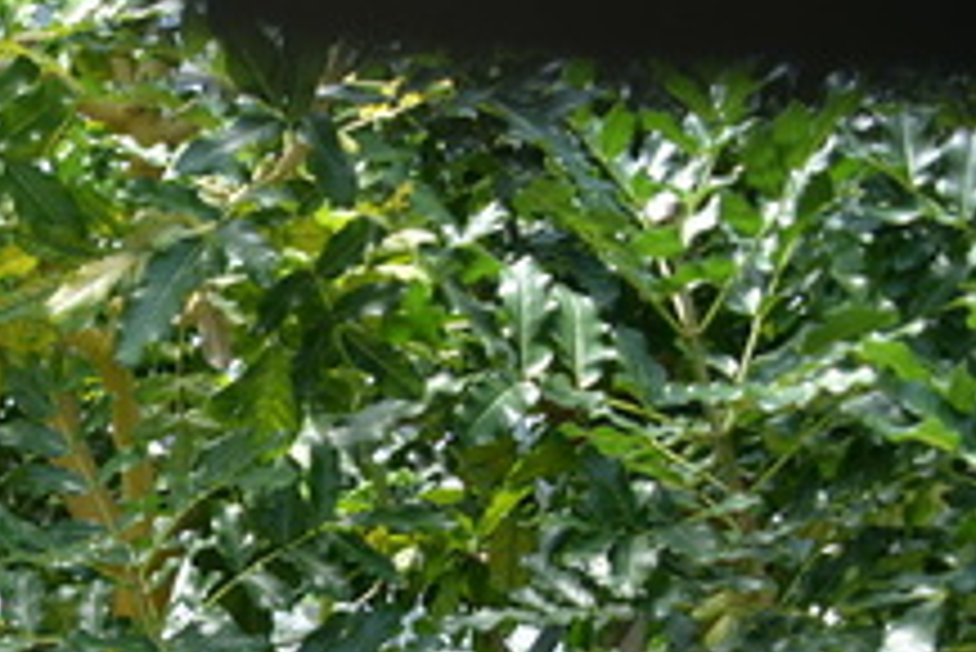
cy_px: 1165
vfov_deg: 12.3
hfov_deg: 17.0
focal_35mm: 102
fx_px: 2767
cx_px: -697
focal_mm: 28
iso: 200
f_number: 6.3
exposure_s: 1/160
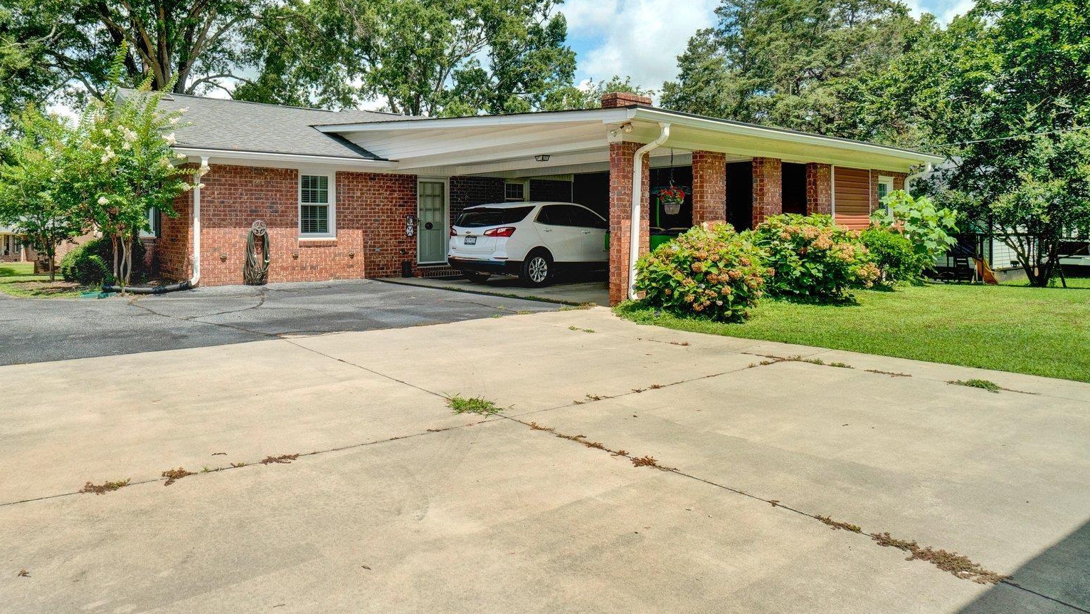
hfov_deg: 81.6
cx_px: 383
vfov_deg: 51.5
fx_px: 607
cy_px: 161
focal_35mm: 21
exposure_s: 1/1250
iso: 400
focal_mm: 10
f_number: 8
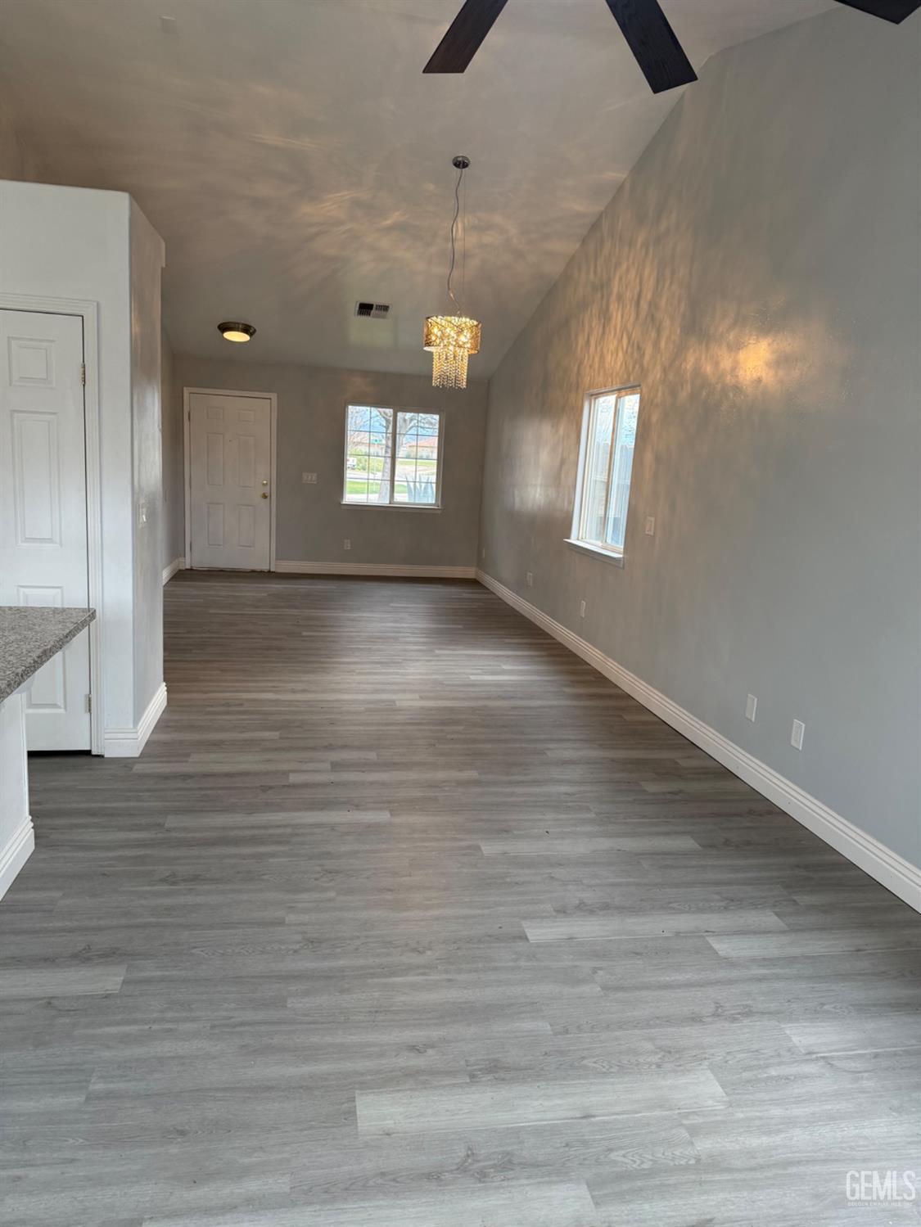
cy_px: 614
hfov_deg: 56.8
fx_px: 851
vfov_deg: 71.6
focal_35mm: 24
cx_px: 460
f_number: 1.78
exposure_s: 1/132
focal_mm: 6.76
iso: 160
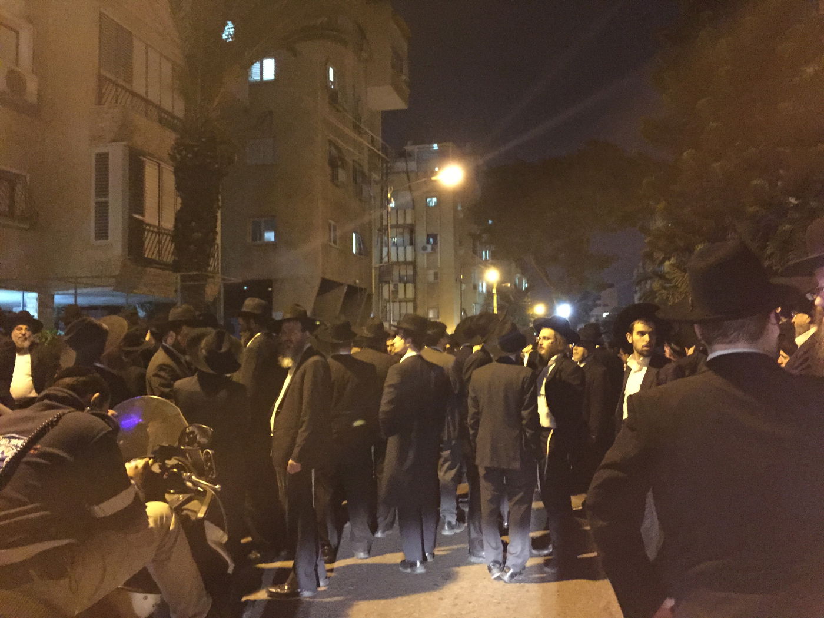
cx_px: 412
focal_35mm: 29
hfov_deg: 61.7
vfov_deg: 48.2
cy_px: 309
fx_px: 690
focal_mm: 4.15
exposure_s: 1/15
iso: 1000
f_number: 2.2
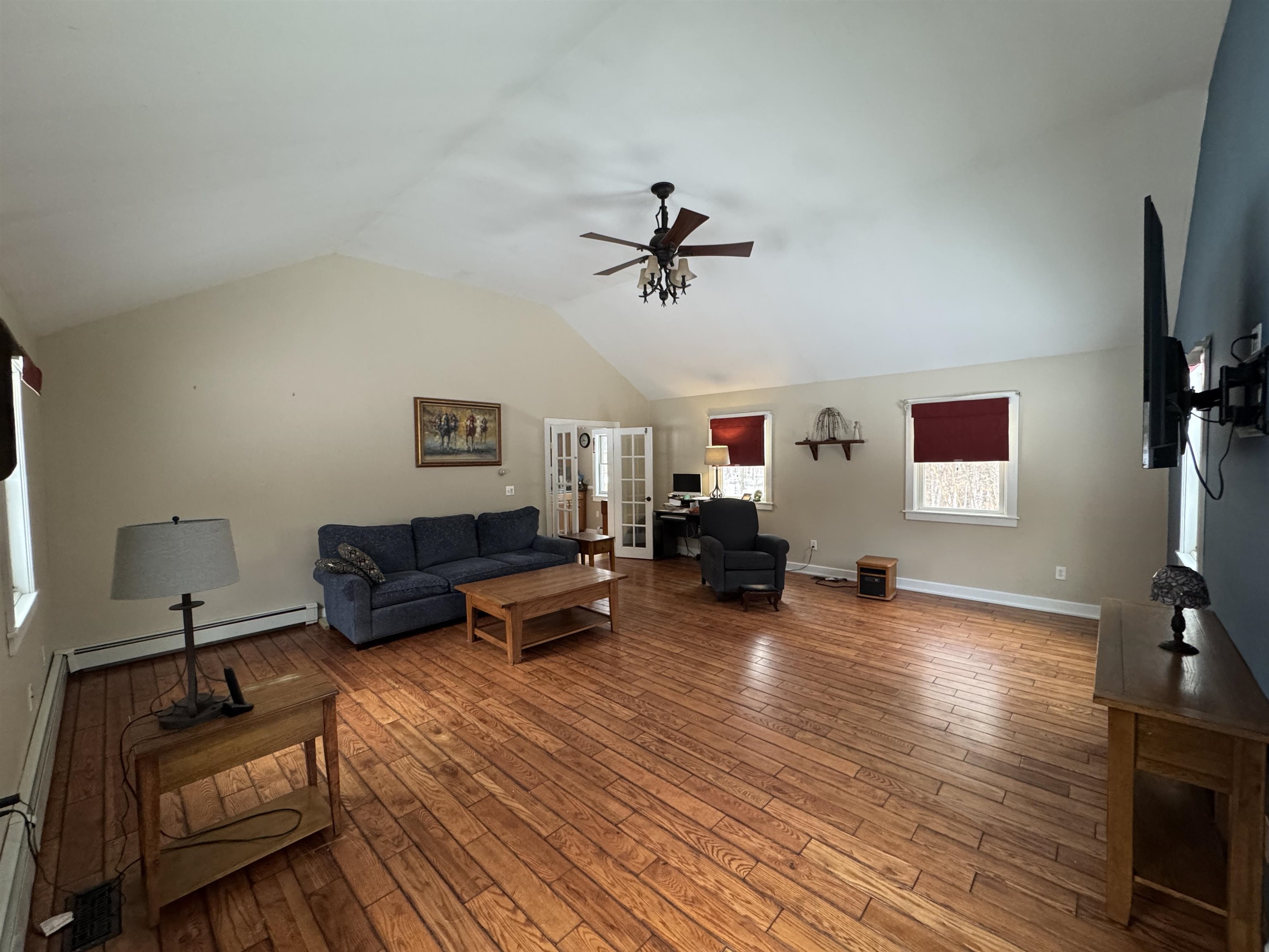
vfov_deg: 85.7
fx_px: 513
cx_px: 634
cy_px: 476
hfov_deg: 102.1
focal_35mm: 14
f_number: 2.2
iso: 320
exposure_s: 1/73
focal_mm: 2.22
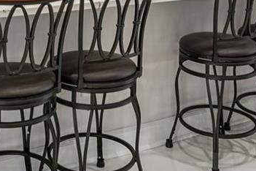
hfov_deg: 27.2
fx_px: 519
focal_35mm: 73
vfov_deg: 16.7
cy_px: -96
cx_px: 55
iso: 400
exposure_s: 1/20
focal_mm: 16
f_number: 8
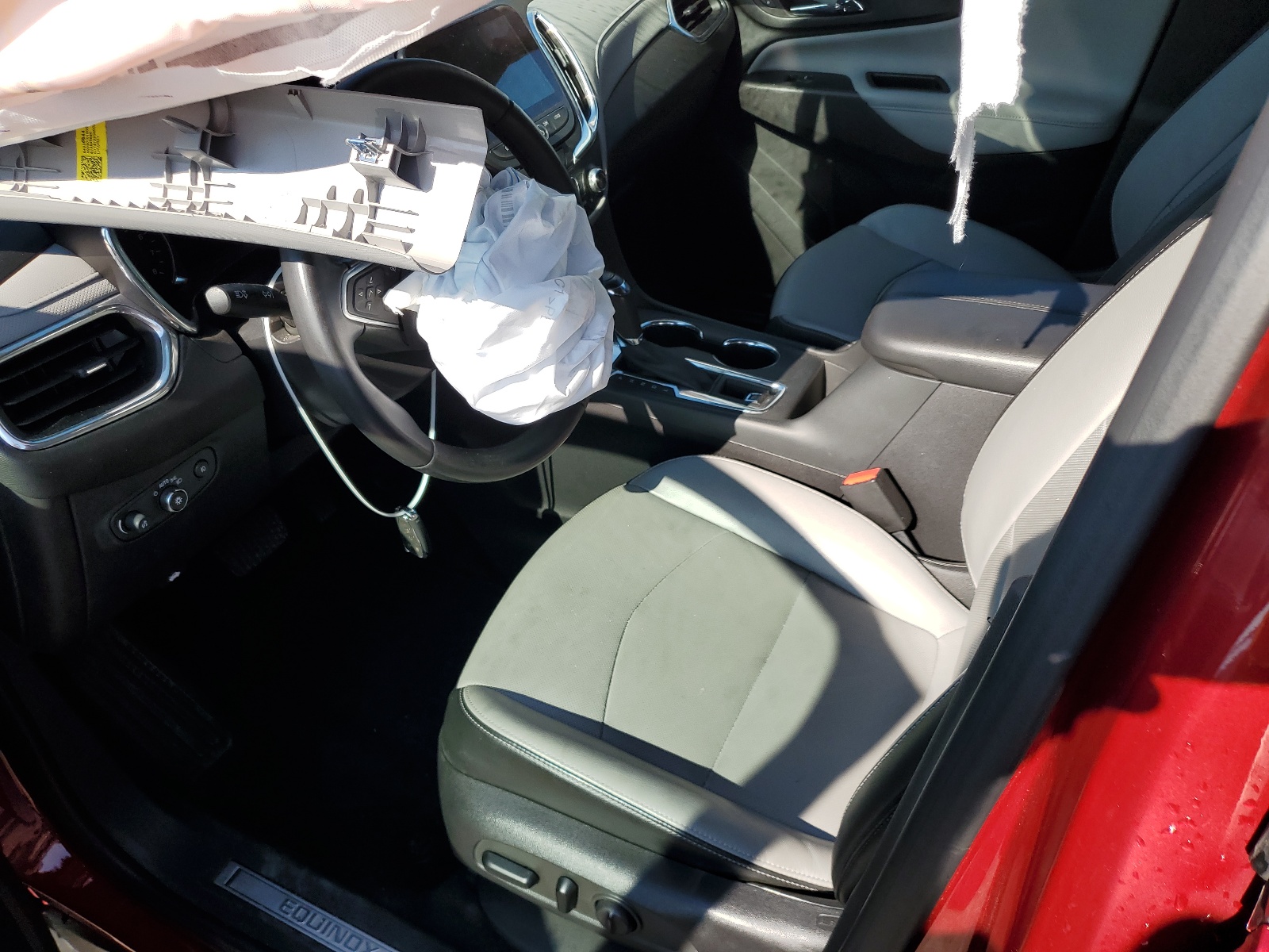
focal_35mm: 26
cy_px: 476
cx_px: 634
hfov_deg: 67.3
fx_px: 953
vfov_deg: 53.1
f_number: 1.5
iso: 50
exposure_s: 1/1429
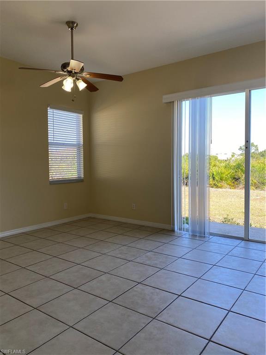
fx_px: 266
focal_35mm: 26
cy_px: 178
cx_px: 133
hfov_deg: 53.1
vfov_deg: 67.3
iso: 32
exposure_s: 1/152
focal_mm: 4.25
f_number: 1.8
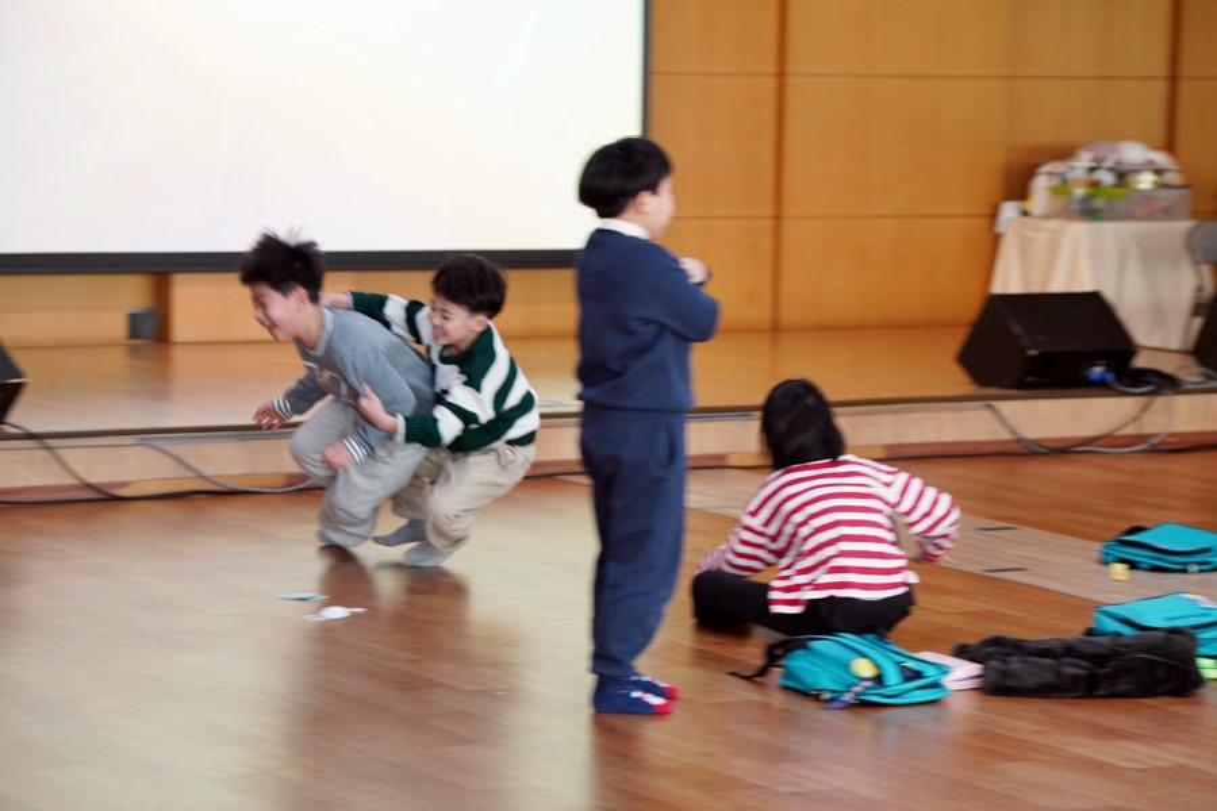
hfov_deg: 18.3
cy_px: 406
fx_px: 3786
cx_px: 608
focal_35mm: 112
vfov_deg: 12.2
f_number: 4
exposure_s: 1/160
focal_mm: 112
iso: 1250
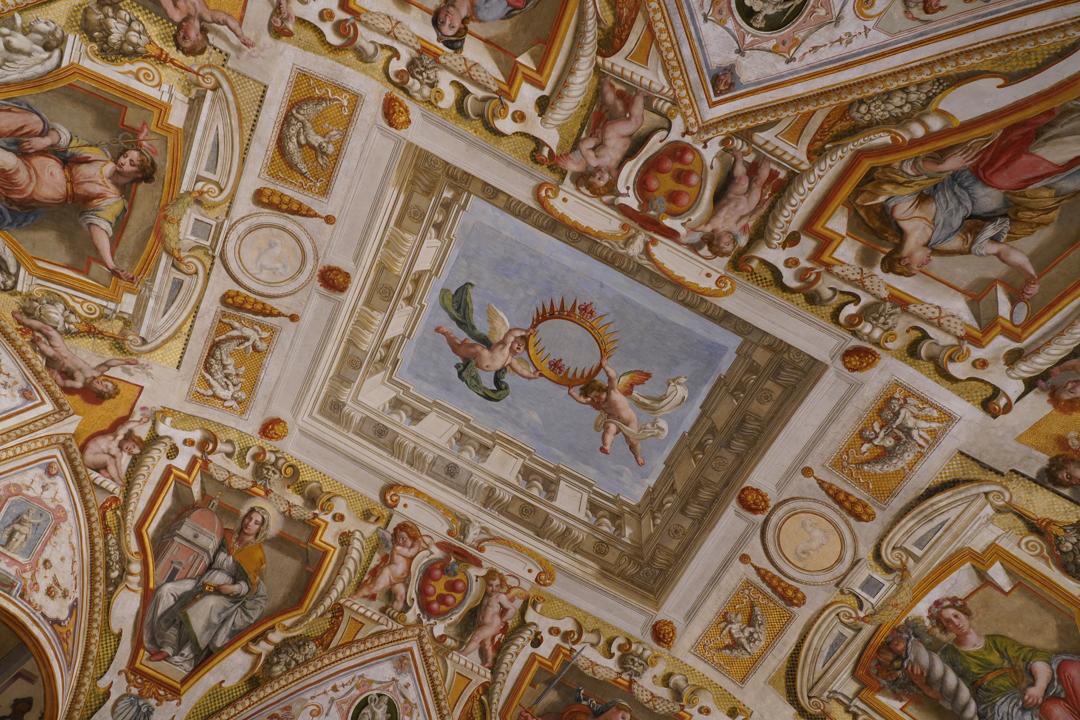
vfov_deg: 49.6
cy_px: 360
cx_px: 540
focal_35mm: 26
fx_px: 780
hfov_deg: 69.4
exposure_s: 1/30
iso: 1250
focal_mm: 26
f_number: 6.3
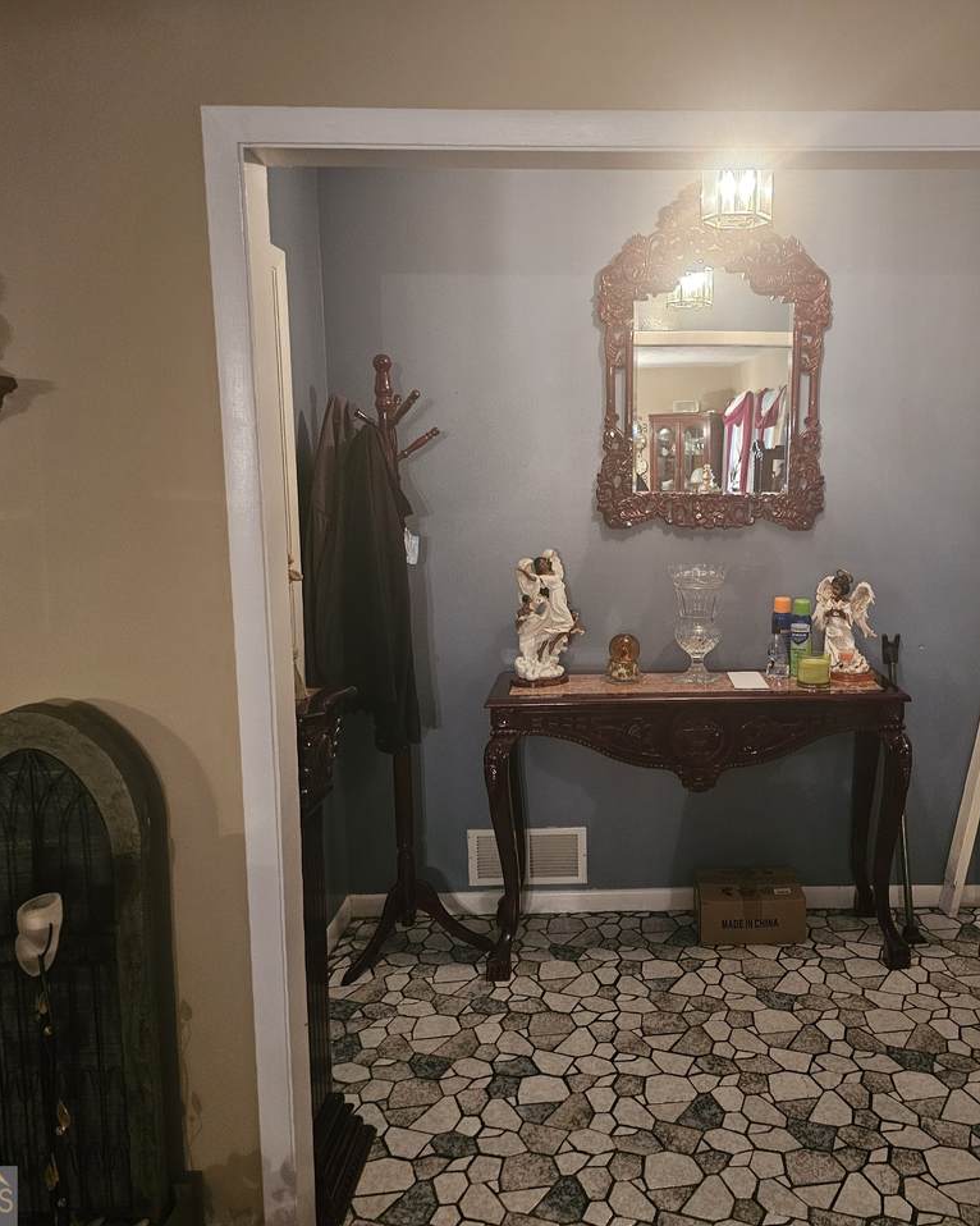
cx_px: 652
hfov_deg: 47.7
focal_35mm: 30
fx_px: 1088
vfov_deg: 58.8
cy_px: 613
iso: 640
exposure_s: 1/24
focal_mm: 6.3
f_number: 1.7
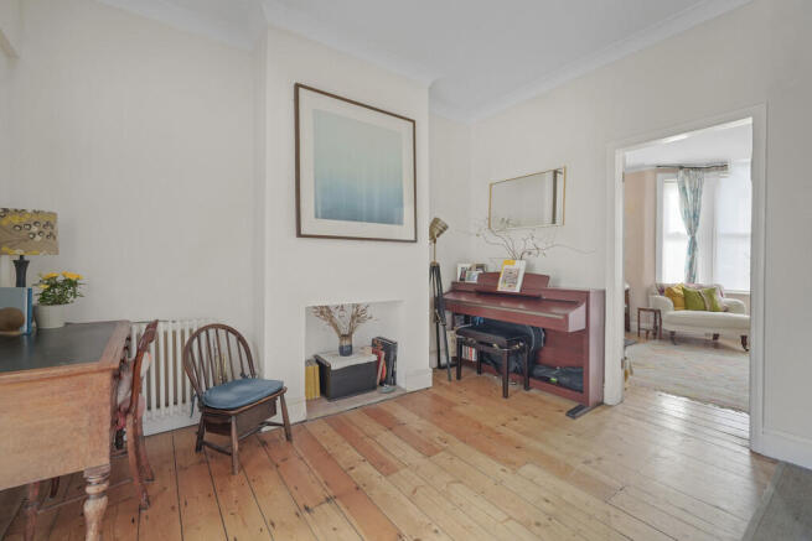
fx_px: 316
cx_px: 406
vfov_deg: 81.2
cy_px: 270
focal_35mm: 14
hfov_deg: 104.2
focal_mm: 14
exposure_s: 1/4
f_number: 8
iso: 800
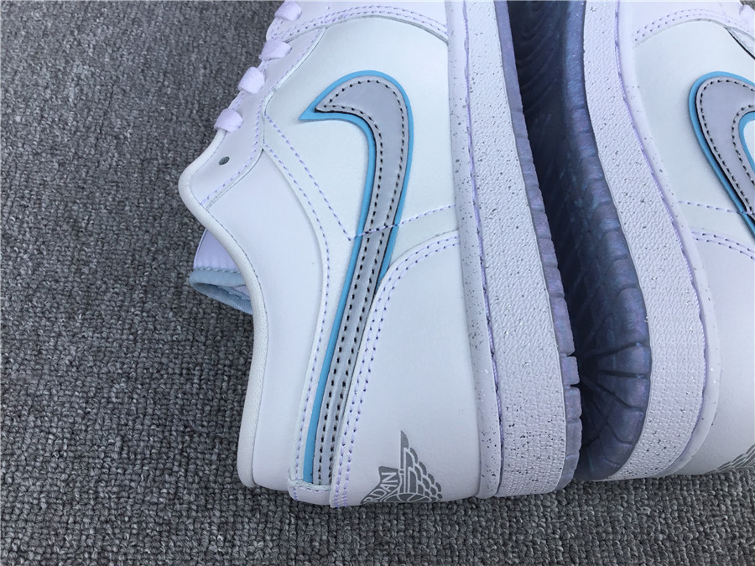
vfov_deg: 45.4
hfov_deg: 58.4
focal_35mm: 31
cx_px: 378
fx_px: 676
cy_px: 283
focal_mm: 3.3
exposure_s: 1/485
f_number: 2.4
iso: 25
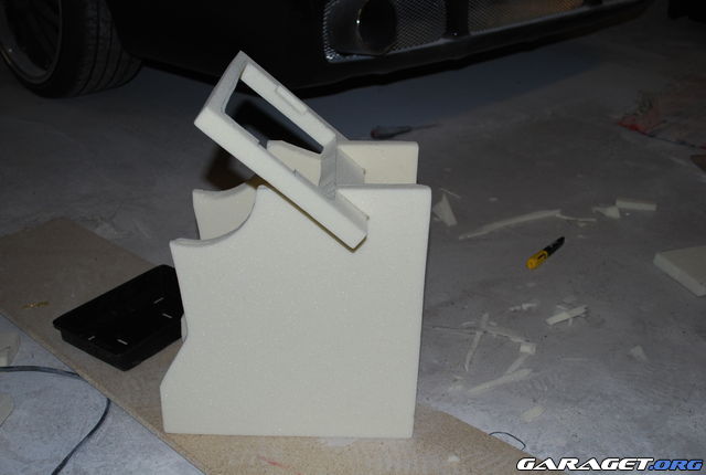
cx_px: 353
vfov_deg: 34.4
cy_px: 238
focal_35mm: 39
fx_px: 767
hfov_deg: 49.4
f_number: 4.5
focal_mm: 26
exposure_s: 1/60
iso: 200
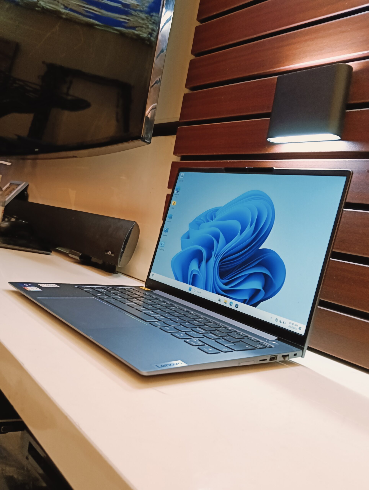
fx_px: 383
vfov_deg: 65.2
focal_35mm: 27
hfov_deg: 51.5
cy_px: 245
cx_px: 184
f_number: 1.8
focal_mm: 3.98
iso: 200
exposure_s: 1/30
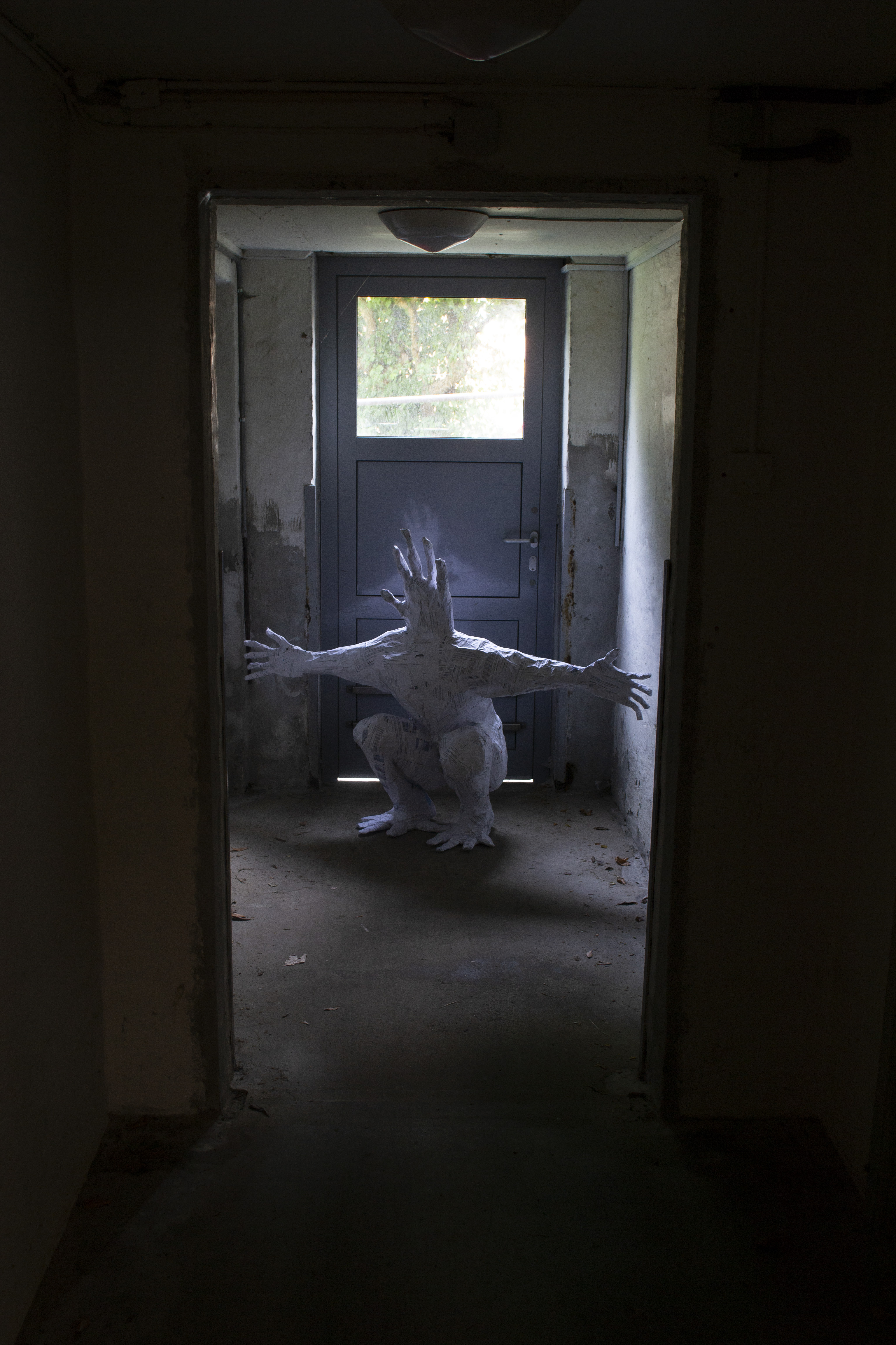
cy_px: 672
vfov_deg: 53.1
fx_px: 1344
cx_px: 448
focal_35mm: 36
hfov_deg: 36.9
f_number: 7.1
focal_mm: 24
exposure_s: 1/8
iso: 200
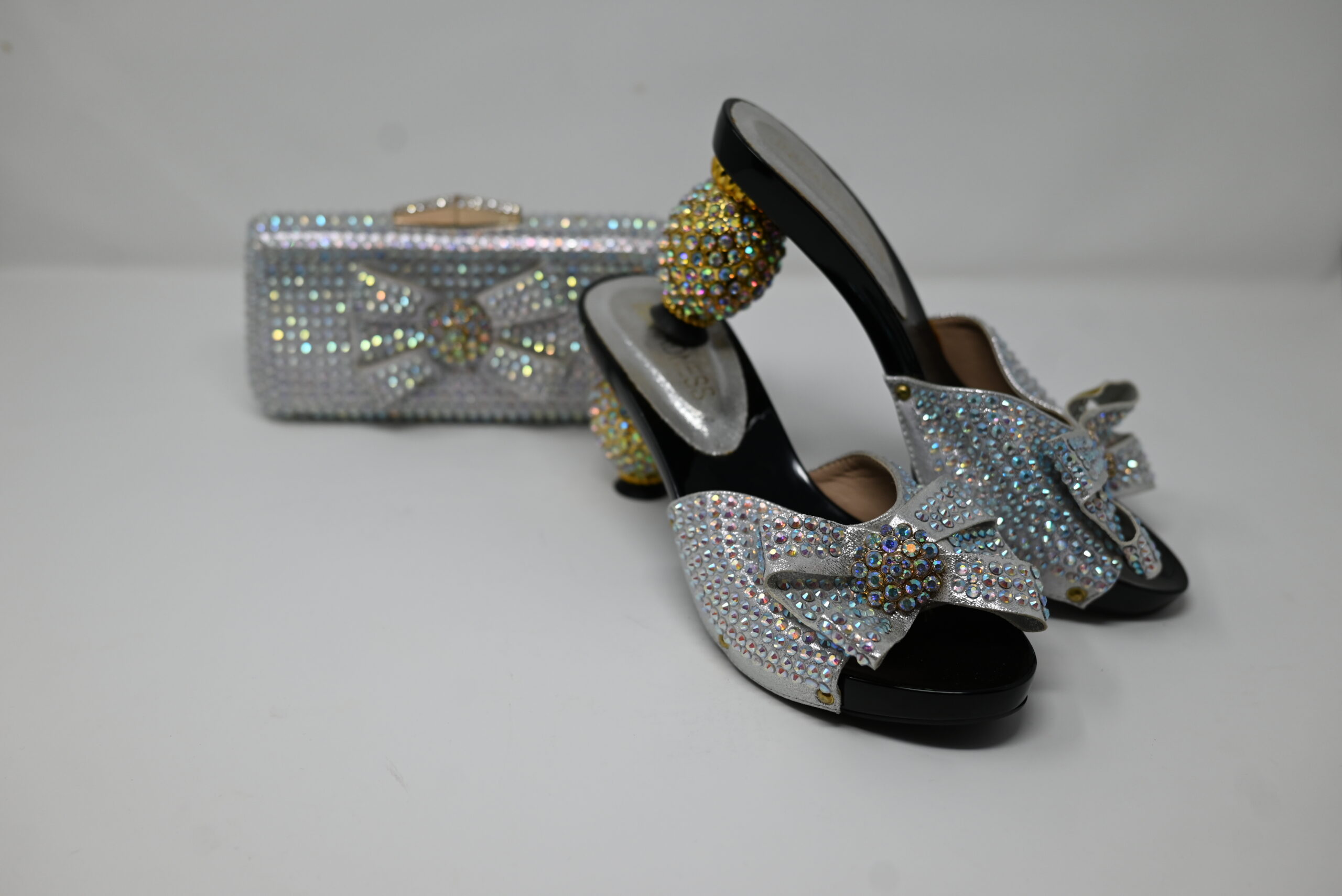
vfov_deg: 33.4
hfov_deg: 48.4
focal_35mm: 40
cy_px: 448
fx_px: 1492
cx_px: 671
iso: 400
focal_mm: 40
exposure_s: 1/800
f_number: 3.5
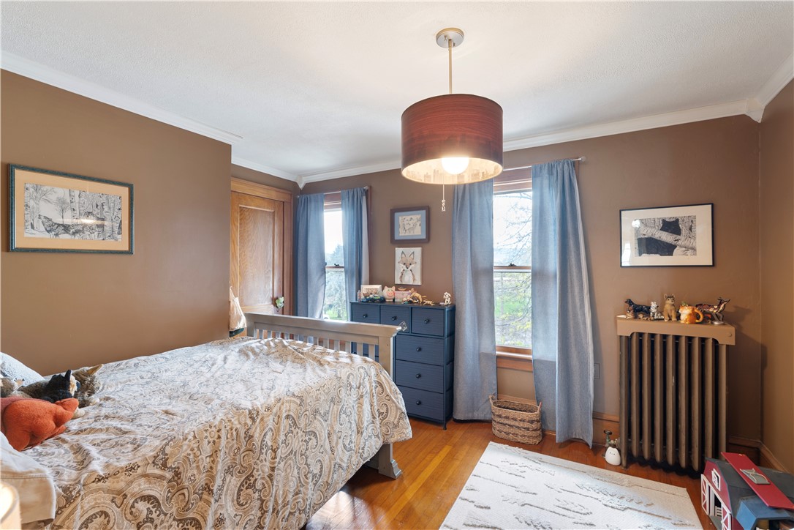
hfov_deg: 95.0
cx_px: 397
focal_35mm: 16
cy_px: 265
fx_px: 364
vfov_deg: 72.1
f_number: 7.1
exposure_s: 1/3
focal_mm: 16.5
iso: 400
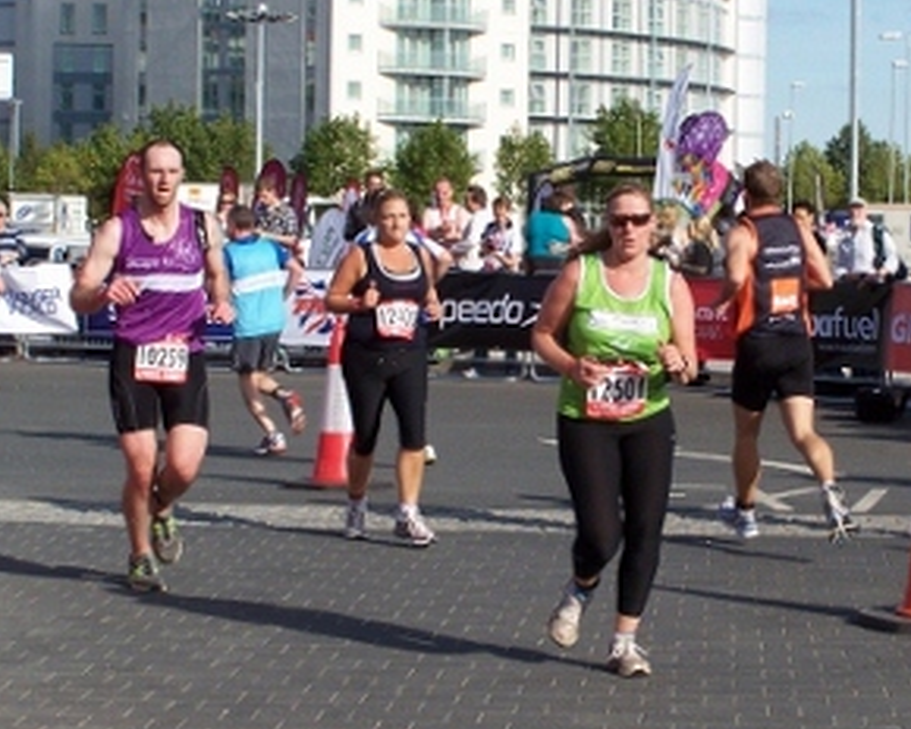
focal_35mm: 121
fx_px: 3262
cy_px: 380
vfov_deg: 12.7
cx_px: 713
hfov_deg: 15.8
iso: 80
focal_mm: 12.4
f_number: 4.5
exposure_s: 1/500
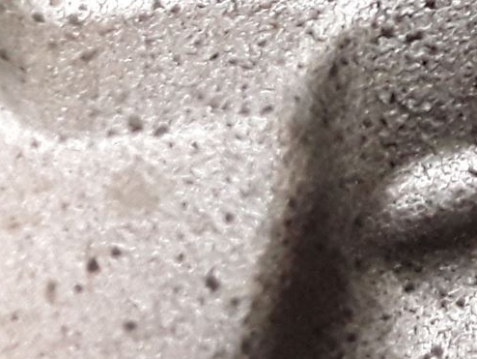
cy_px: -219
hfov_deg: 14.2
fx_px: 1599
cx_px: 963
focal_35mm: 116
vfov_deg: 12.1
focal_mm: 2.91
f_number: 1.9
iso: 100
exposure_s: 1/100
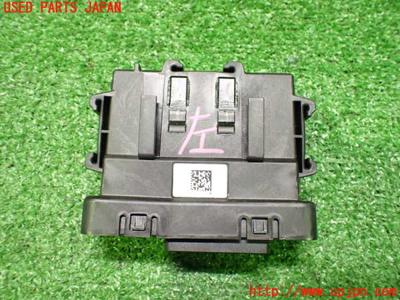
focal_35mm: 30
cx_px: 200
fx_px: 347
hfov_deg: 60.0
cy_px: 150
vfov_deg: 46.8
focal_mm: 5.4
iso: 1000
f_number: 2.3
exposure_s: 1/30
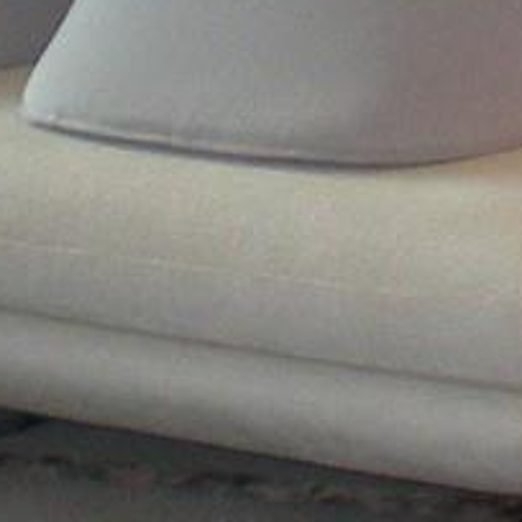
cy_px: -502
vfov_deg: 6.5
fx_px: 4487
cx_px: 786
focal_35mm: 263
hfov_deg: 6.6
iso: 182
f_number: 3.1
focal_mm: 6.3
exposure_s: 1/33.5
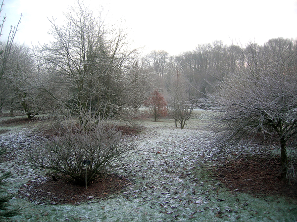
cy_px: 111
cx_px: 148
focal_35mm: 34
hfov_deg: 54.0
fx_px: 291
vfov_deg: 41.7
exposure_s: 1/36.2
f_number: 2.9
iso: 50
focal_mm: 5.7
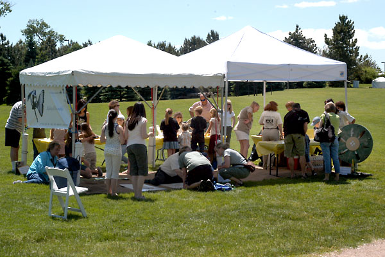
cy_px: 128
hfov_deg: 27.0
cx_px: 192
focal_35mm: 75
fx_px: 802
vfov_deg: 18.2
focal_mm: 50
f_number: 11
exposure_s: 1/500
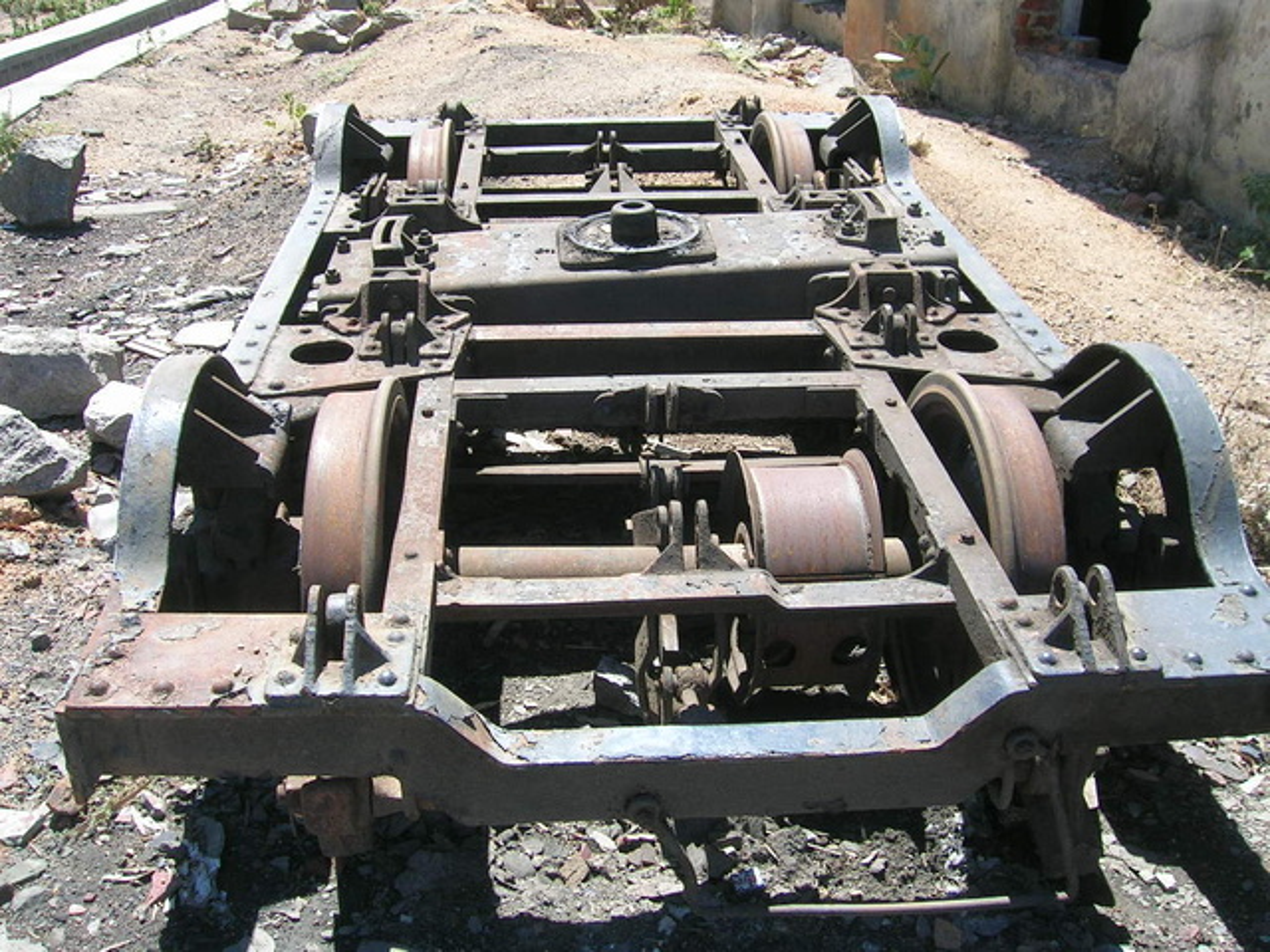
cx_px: 635
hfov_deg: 52.6
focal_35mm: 35
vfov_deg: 40.7
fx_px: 1284
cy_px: 476
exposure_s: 1/152
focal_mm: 5.4
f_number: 4.8
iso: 50
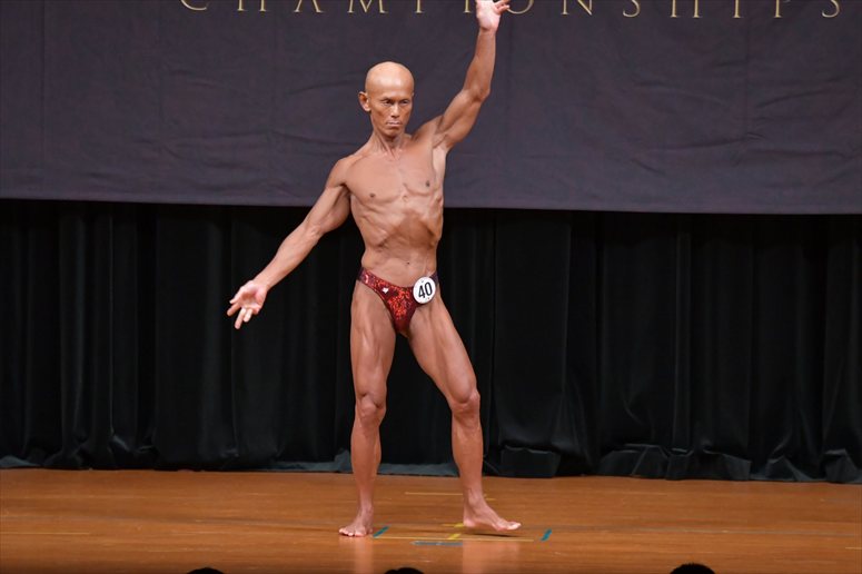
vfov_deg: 5.1
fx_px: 6462
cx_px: 431
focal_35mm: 270
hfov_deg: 7.6
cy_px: 287
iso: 5000
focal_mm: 180
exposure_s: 1/400
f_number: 5.6
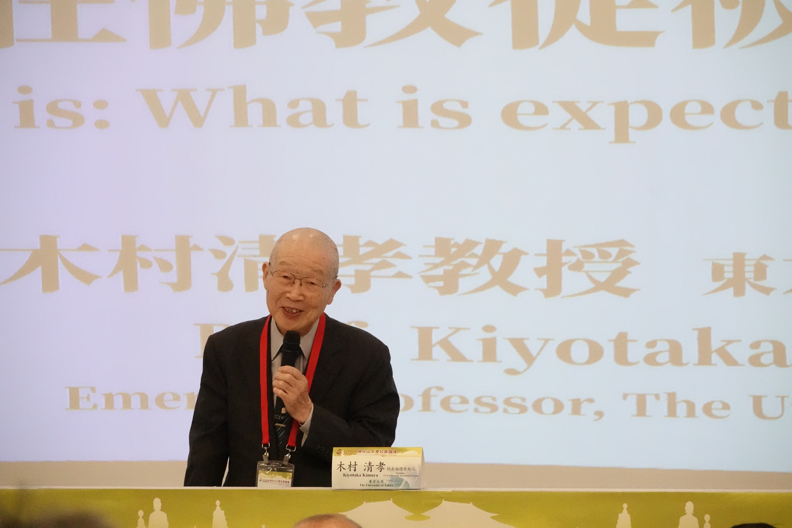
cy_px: 264
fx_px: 4708
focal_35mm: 214
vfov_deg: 6.4
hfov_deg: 9.6
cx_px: 396
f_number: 4
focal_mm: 78.39
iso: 6400
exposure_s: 1/500
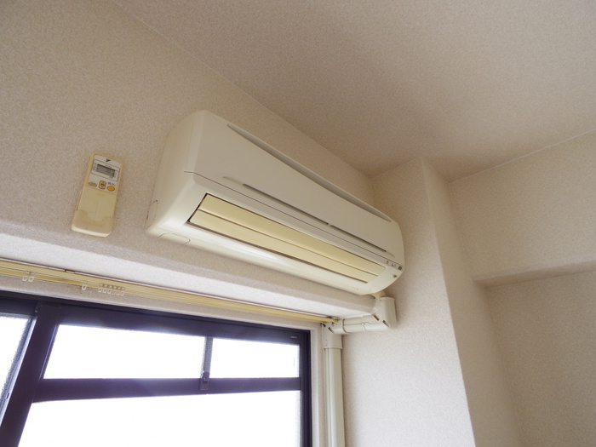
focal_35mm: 17
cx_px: 298
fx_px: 293
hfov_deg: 91.0
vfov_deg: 74.7
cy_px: 224
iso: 200
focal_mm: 3.8
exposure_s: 1/80
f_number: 4
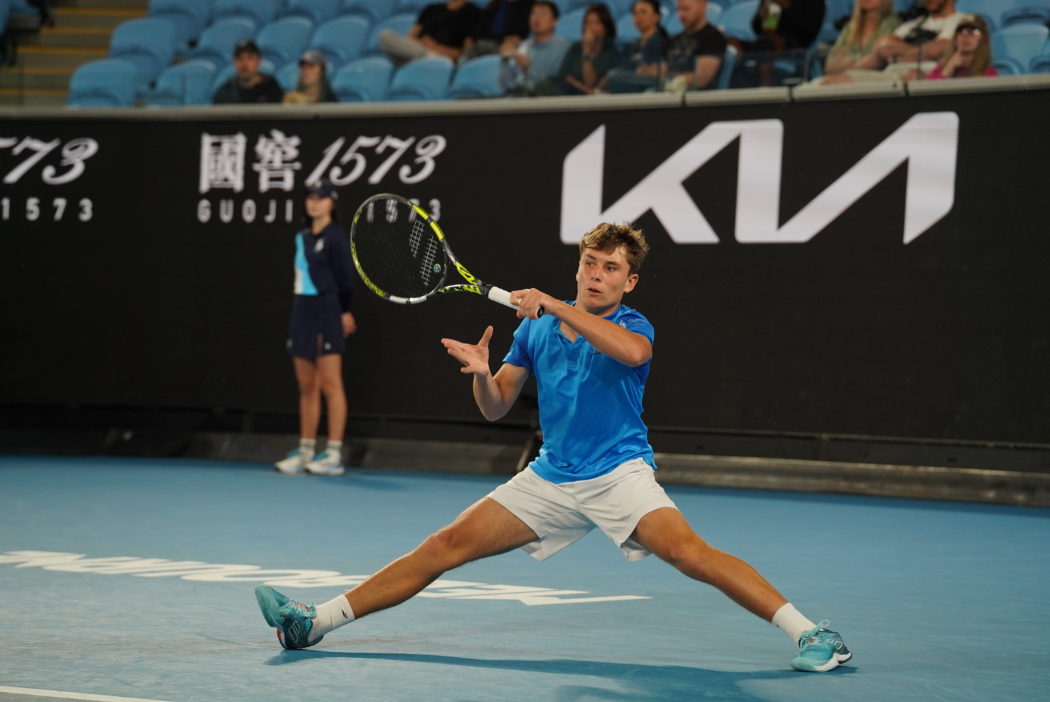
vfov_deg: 9.5
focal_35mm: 144
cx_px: 525
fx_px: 4203
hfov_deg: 14.2
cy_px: 351
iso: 1600
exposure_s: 1/1250
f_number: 4
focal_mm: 144
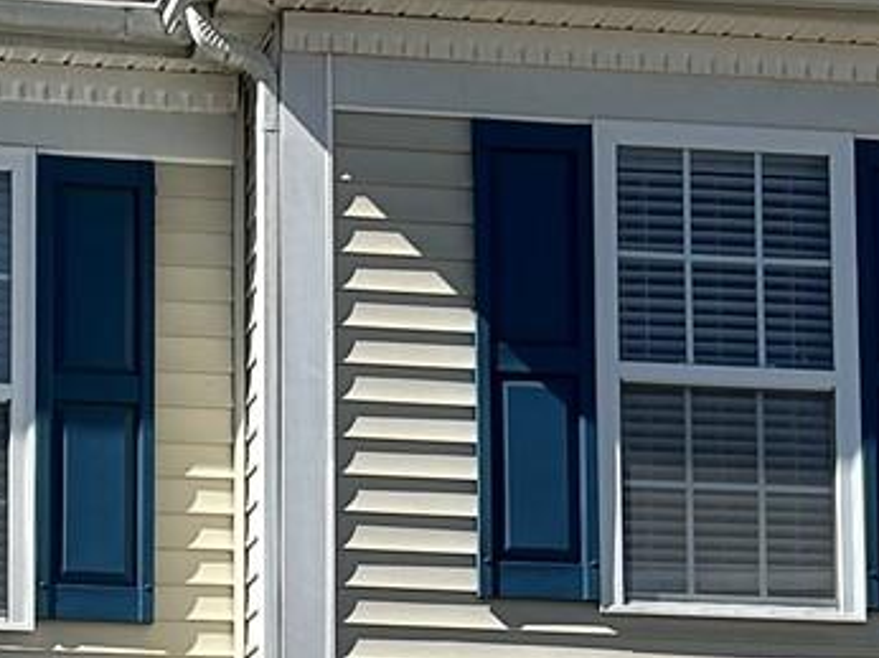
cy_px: 765
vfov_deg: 9.5
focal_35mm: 154
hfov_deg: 12.8
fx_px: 3908
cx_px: 226
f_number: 1.5
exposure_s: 1/5319
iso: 50
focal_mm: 5.7
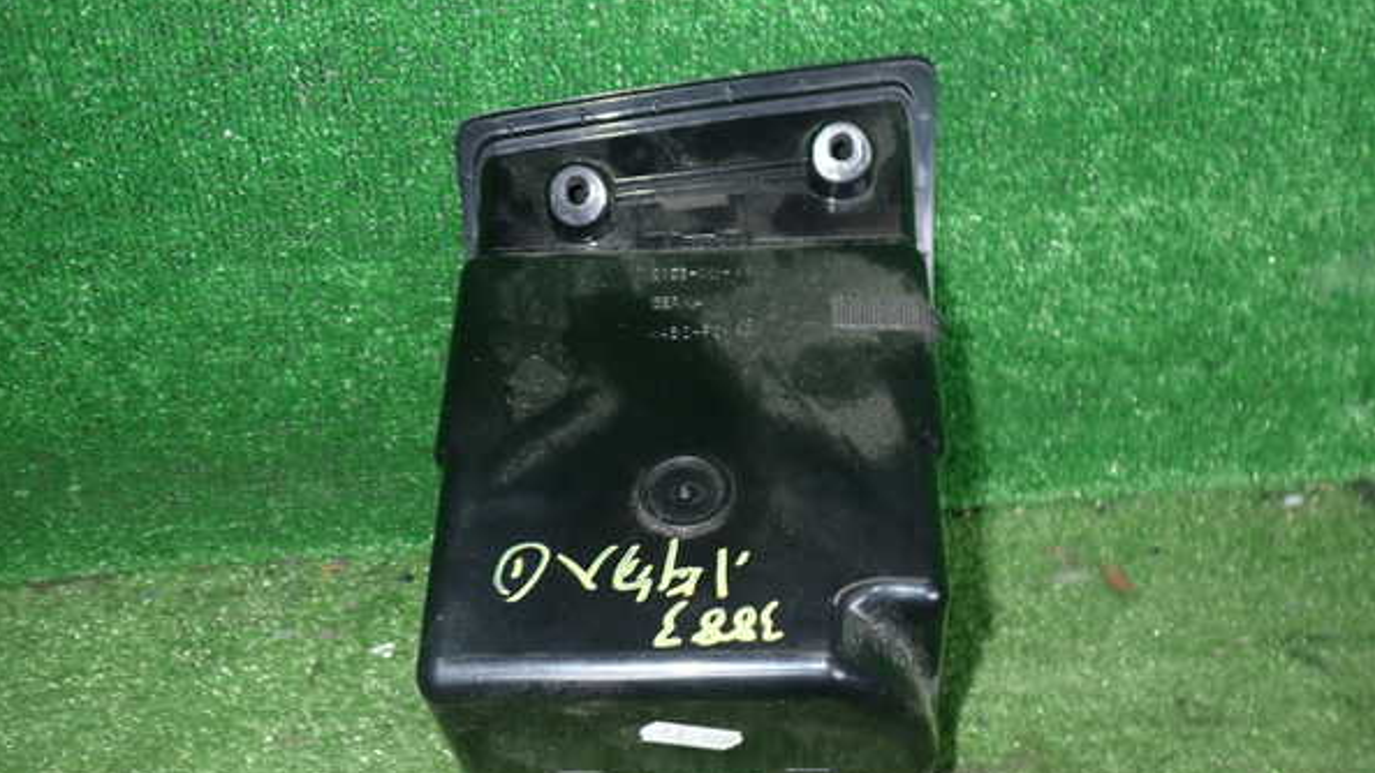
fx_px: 1203
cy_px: 456
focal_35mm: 33
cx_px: 683
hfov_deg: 59.5
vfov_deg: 35.5
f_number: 6.3
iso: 200
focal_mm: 5.4
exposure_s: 1/30
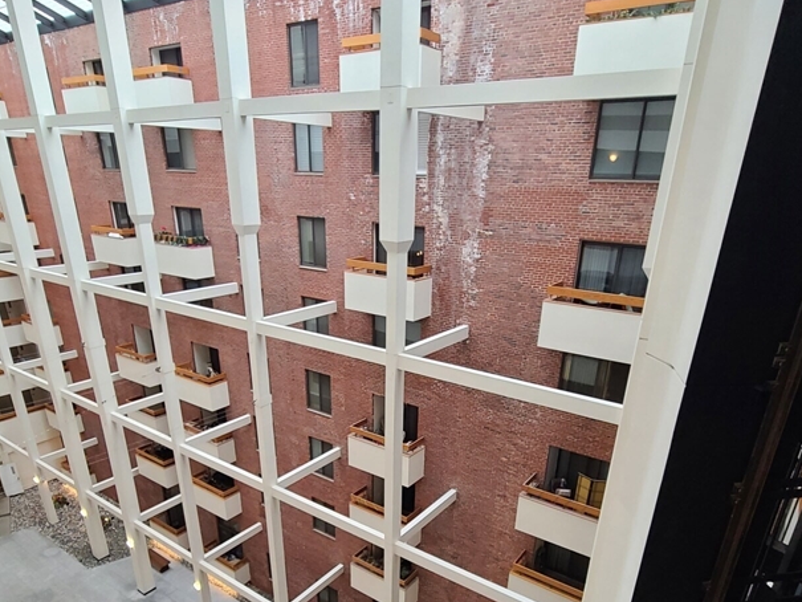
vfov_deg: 58.4
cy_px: 440
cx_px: 380
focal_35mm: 22
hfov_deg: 76.3
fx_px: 510
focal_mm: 2.2
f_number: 2.2
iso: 320
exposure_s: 1/60
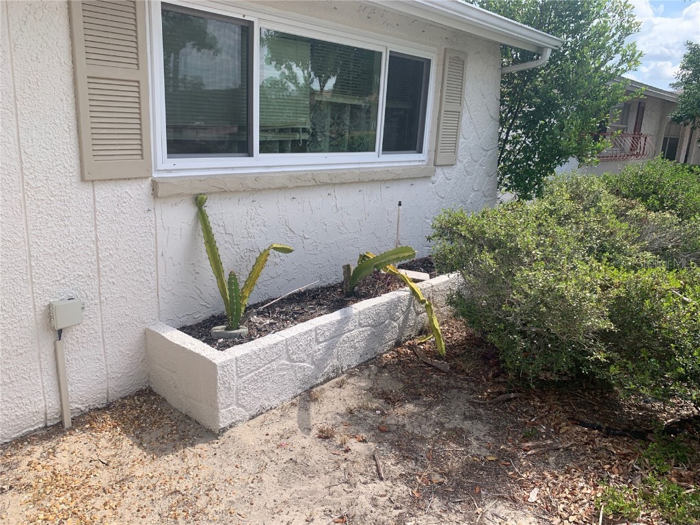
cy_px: 262
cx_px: 350
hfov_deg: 67.3
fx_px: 526
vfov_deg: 53.1
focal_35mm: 26
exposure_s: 1/1136
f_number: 1.8
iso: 25
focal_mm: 4.25
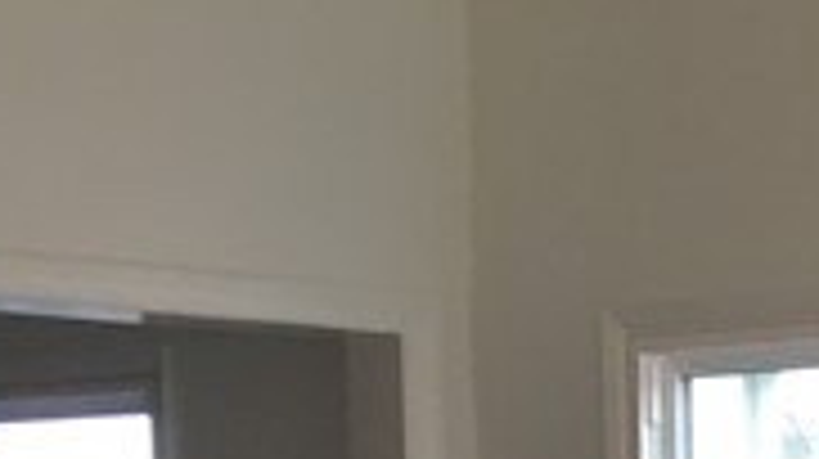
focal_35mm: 178
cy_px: 1246
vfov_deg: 6.4
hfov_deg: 11.2
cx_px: 1521
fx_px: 3862
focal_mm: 4.15
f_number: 2.2
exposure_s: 1/40
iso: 25
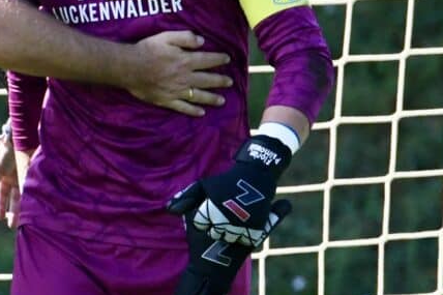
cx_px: 37
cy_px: 237
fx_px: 23555
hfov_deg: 1.1
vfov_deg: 0.7
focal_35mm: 1915
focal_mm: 400
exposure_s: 1/1600
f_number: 8
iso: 2000
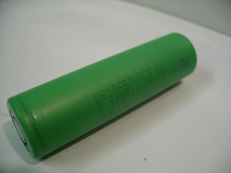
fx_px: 247
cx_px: 116
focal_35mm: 37
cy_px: 86
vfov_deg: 38.7
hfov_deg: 50.1
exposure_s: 1/30
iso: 80
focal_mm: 7.8
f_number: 2.8
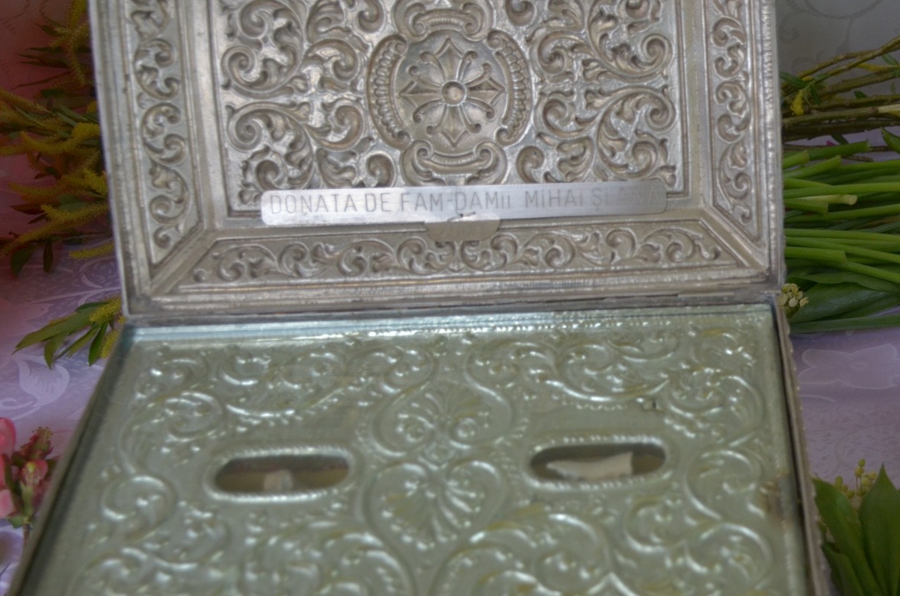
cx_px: 712
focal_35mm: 62
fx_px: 1547
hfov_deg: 31.6
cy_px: 315
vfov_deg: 21.8
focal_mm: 26
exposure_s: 1/160
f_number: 4
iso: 640
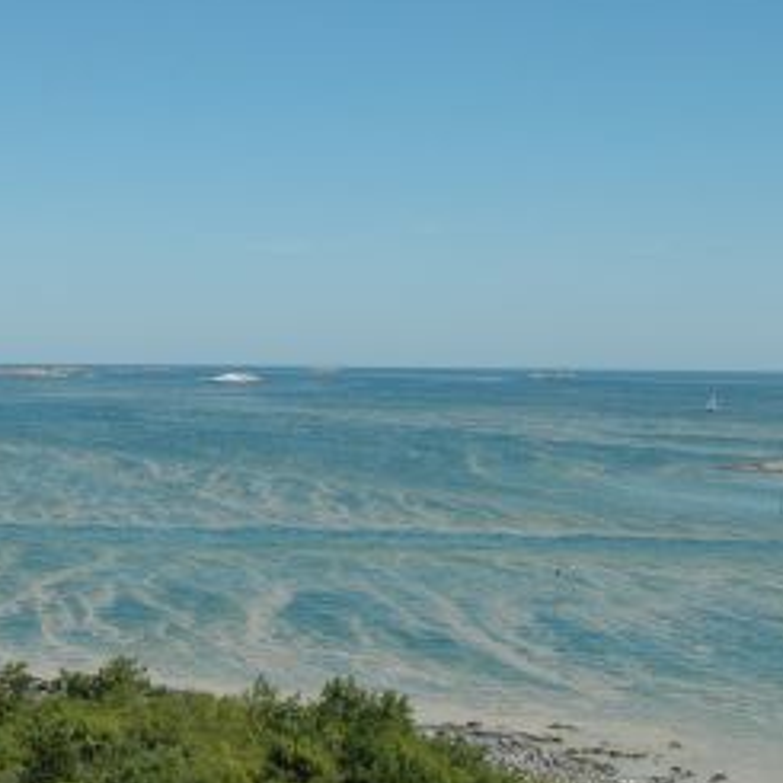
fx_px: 2047
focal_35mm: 80
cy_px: 556
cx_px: 195
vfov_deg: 21.5
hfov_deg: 21.5
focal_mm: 24
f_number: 11
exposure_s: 1/500
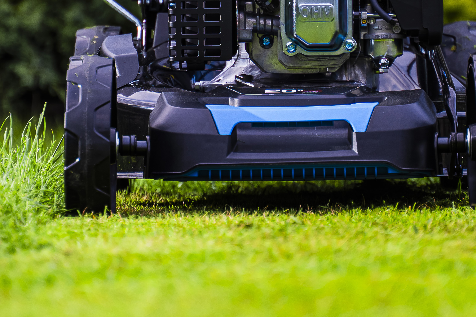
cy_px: -106
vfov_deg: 5.9
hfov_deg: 8.9
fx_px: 3054
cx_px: 309
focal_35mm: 231
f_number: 2.8
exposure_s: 1/100
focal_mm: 66
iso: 125
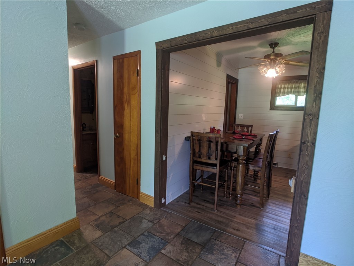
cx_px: 177
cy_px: 133
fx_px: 276
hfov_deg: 65.3
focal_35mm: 27
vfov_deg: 51.4
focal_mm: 4.38
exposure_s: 1/23.8
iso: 104
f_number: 1.73
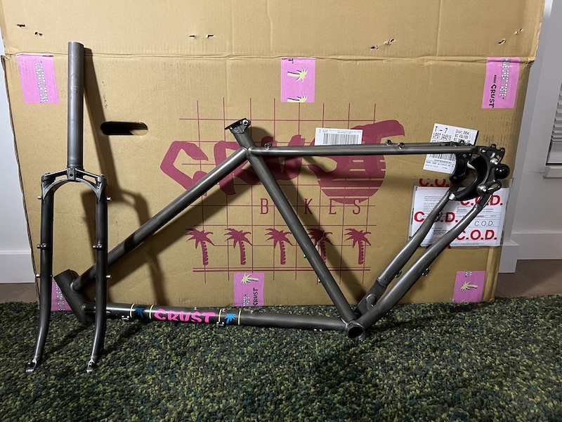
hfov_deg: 67.3
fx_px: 422
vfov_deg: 53.1
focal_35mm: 26
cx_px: 281
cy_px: 211
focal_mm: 5.7
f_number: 1.5
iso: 500
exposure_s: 1/40
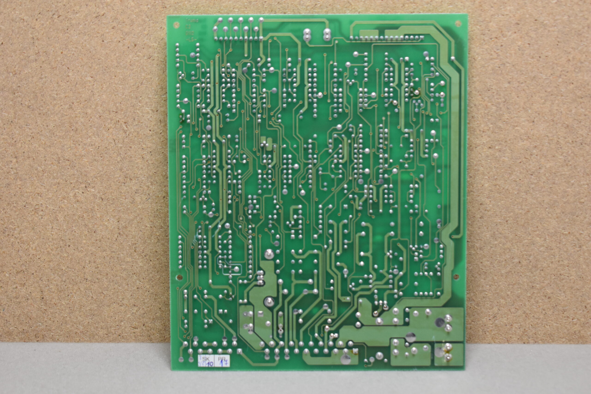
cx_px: 296
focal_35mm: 82
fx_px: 1354
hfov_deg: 24.6
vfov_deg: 16.6
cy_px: 197
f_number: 5.6
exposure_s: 1/125
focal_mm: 55
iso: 1000
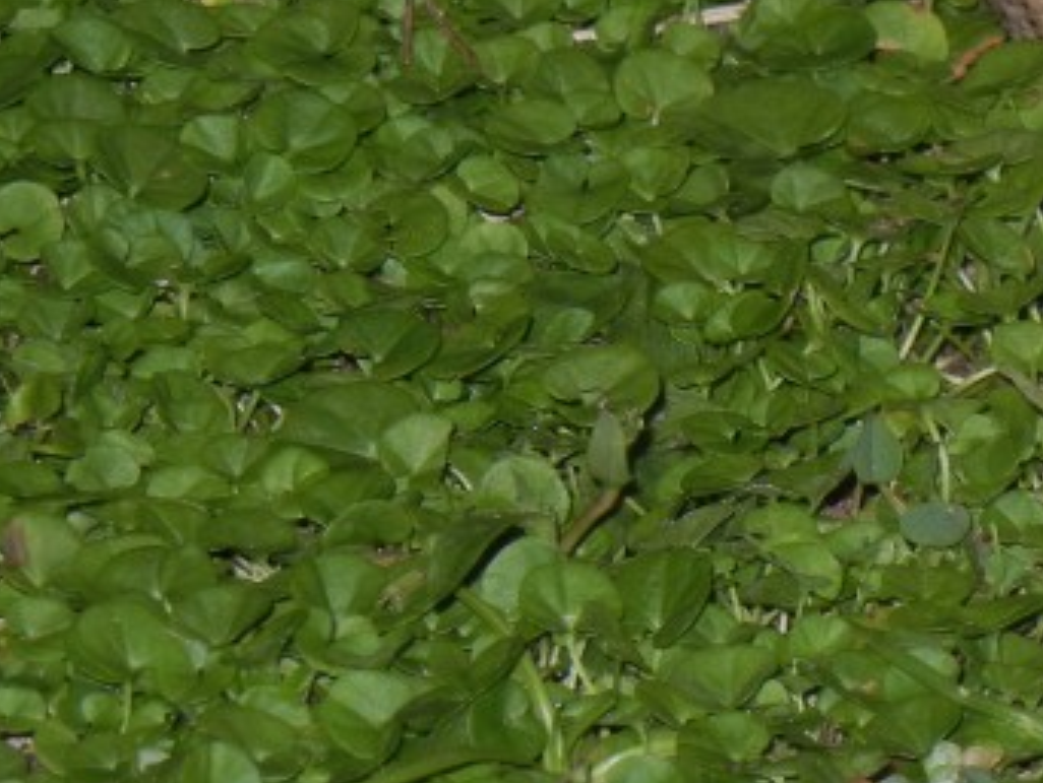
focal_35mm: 398
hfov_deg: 5.0
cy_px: 30
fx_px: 12000
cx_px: 1159
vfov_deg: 3.7
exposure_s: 1/2
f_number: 4.6
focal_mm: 24
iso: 200
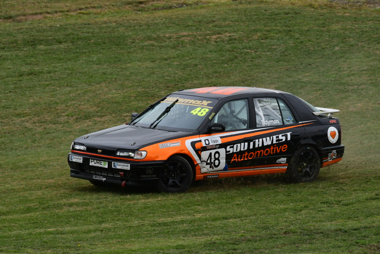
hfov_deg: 2.9
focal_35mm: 709
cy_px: 151
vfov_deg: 1.9
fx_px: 7489
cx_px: 174
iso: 500
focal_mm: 390
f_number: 11
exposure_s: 1/640
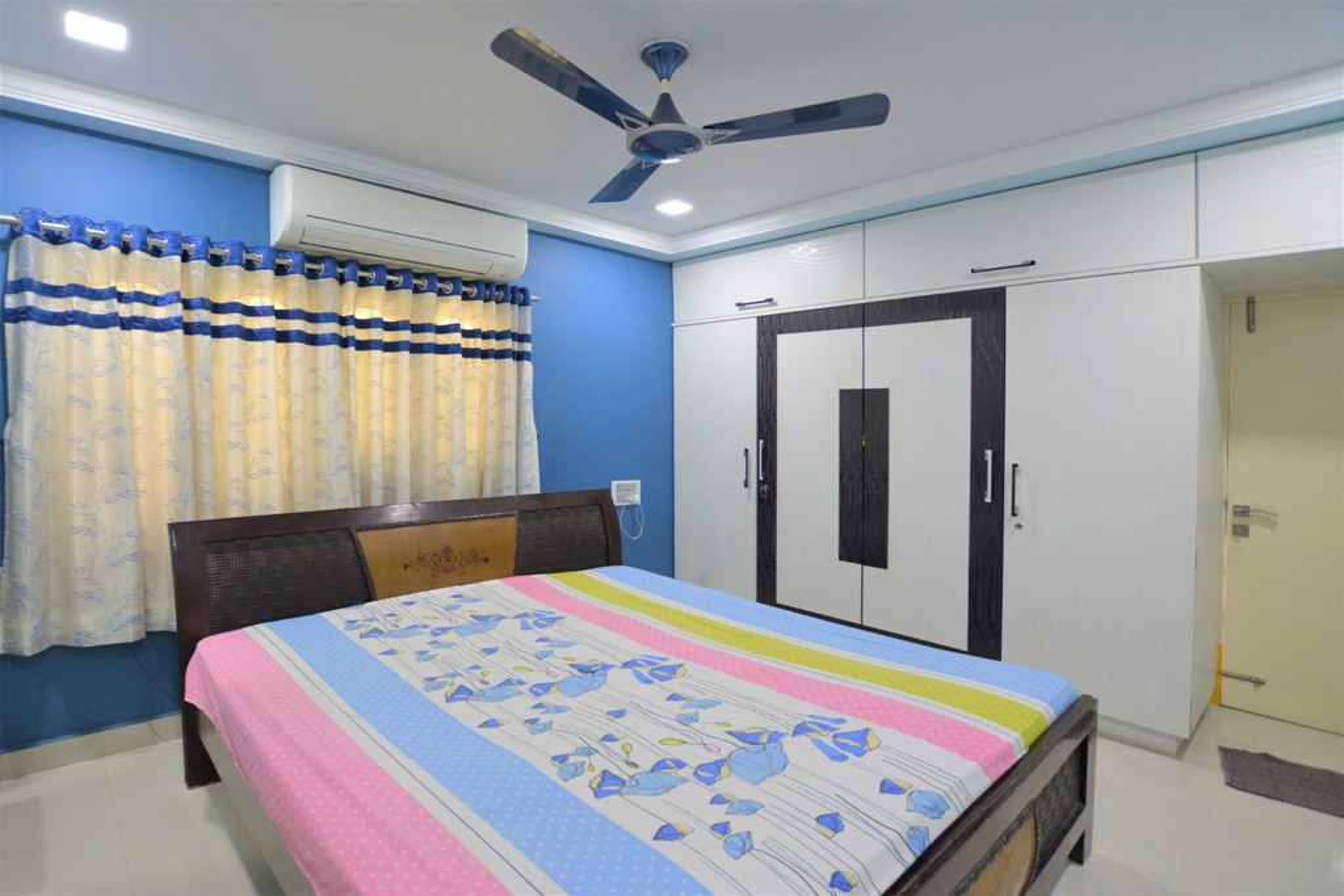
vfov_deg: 77.3
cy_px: 448
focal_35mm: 15
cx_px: 672
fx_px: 560
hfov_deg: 100.4
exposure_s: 1/60
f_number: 4
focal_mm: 10
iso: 800
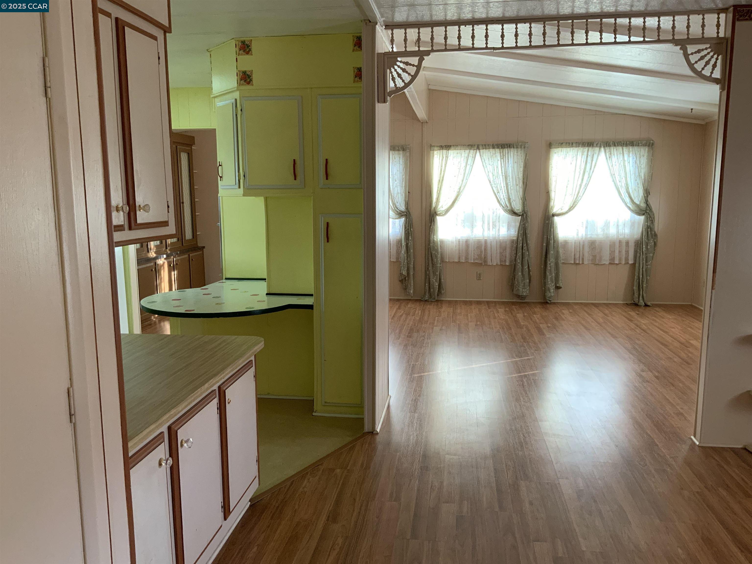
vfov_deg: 48.2
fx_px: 630
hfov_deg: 61.7
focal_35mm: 29
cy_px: 282
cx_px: 376
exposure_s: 1/60
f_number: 1.8
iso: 100
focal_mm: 3
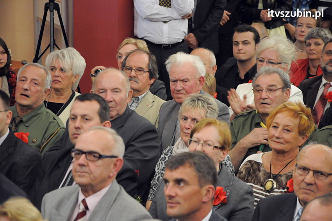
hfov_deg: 13.1
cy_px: 110
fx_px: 1451
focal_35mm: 158
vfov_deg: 8.7
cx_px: 166
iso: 2500
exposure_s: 1/80
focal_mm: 105
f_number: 5.6
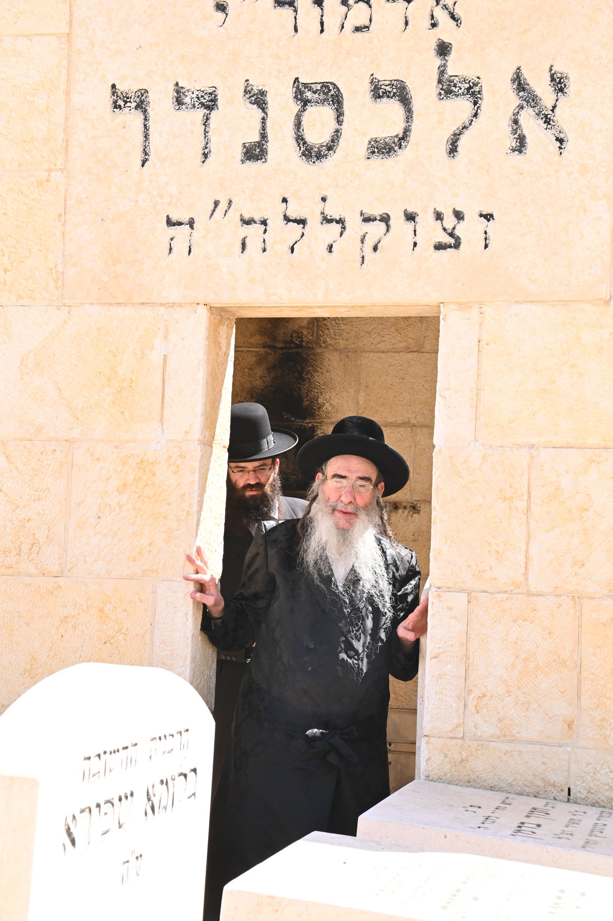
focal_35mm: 62
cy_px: 460
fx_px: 1584
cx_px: 306
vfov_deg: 32.4
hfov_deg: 21.9
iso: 1250
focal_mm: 62
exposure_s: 1/320
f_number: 16
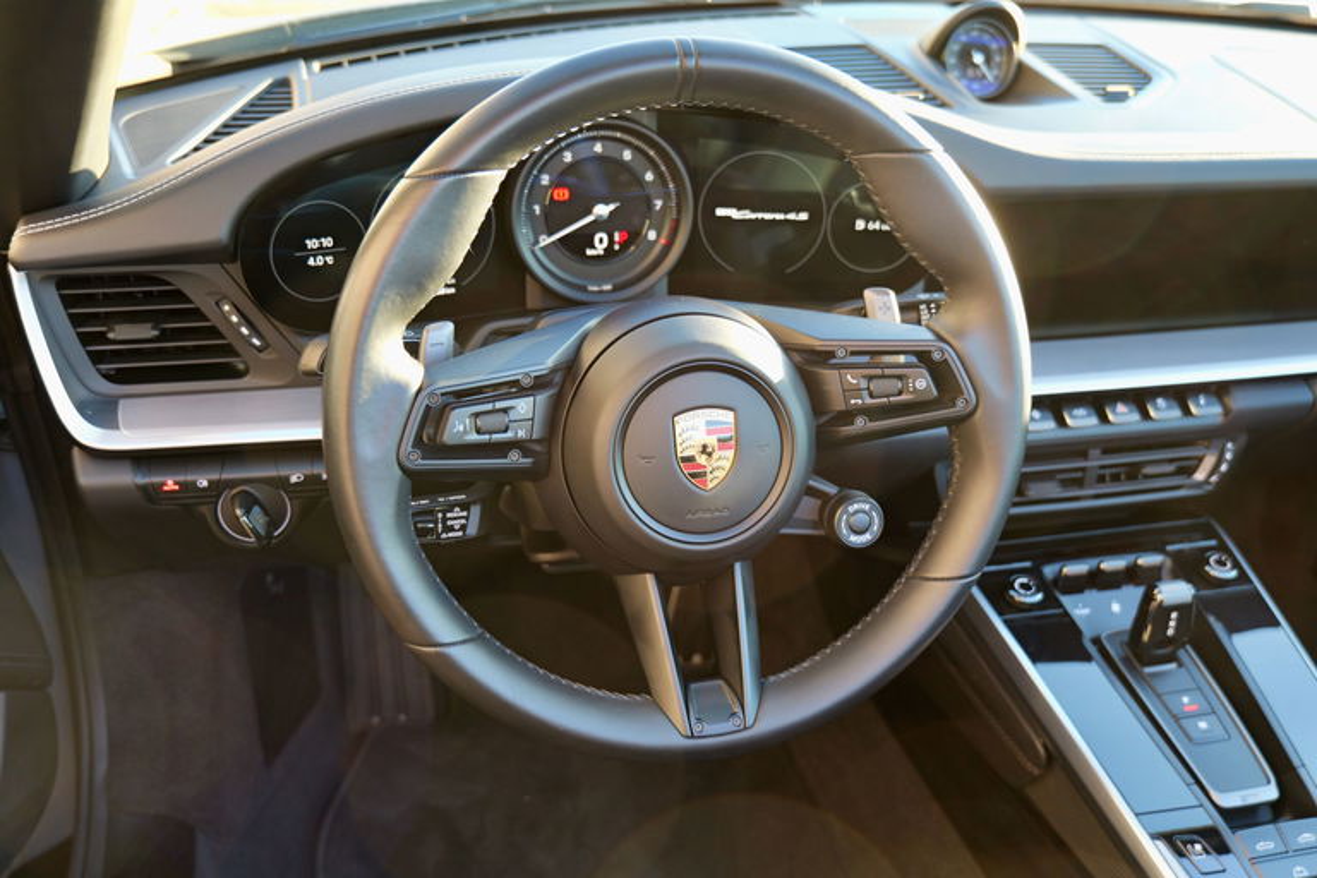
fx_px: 1317
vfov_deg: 36.9
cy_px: 439
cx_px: 658
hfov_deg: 53.1
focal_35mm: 36
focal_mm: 36
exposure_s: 1/60
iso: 500
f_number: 4.5
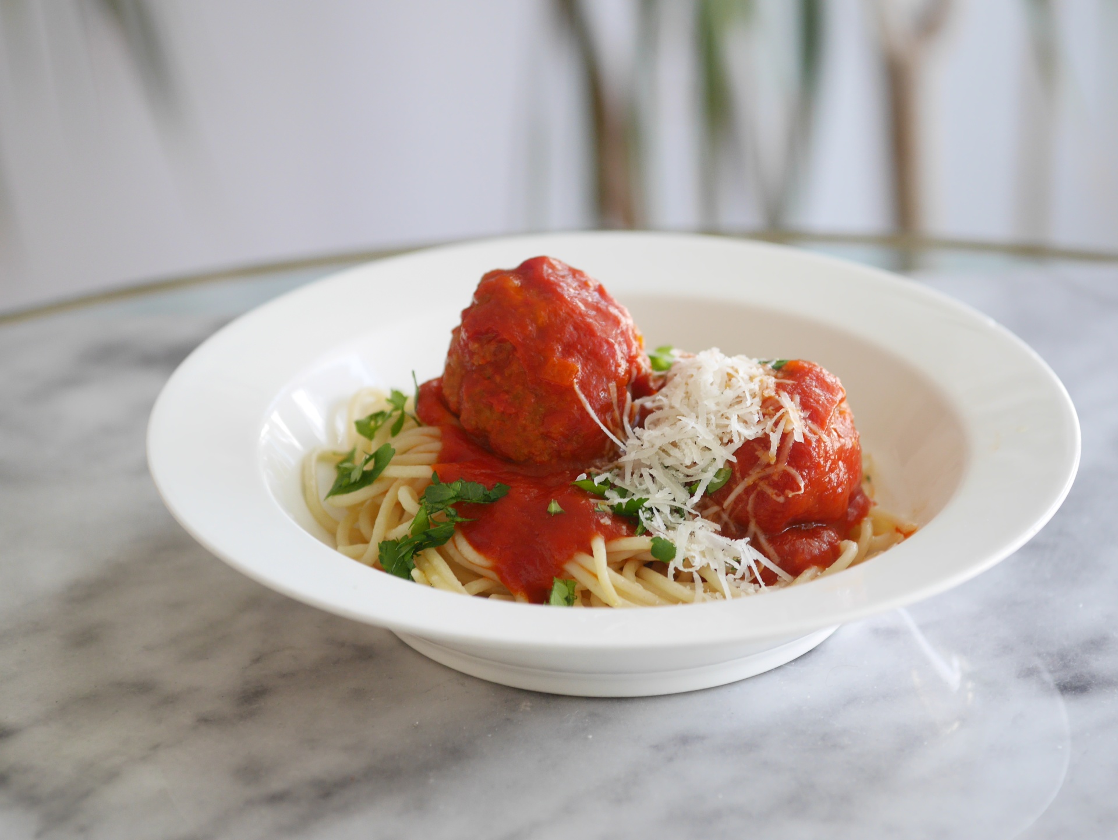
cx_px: 559
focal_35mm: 120
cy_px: 420
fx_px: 3878
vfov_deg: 12.4
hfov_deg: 16.4
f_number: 2.8
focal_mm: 60
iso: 400
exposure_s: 1/125
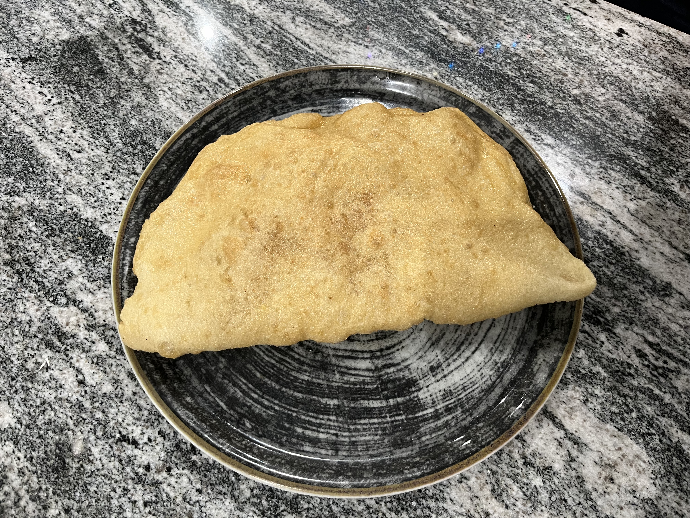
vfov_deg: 53.1
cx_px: 345
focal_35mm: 26
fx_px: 518
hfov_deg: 67.3
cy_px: 259
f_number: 1.6
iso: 160
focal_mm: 5.1
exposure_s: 1/50
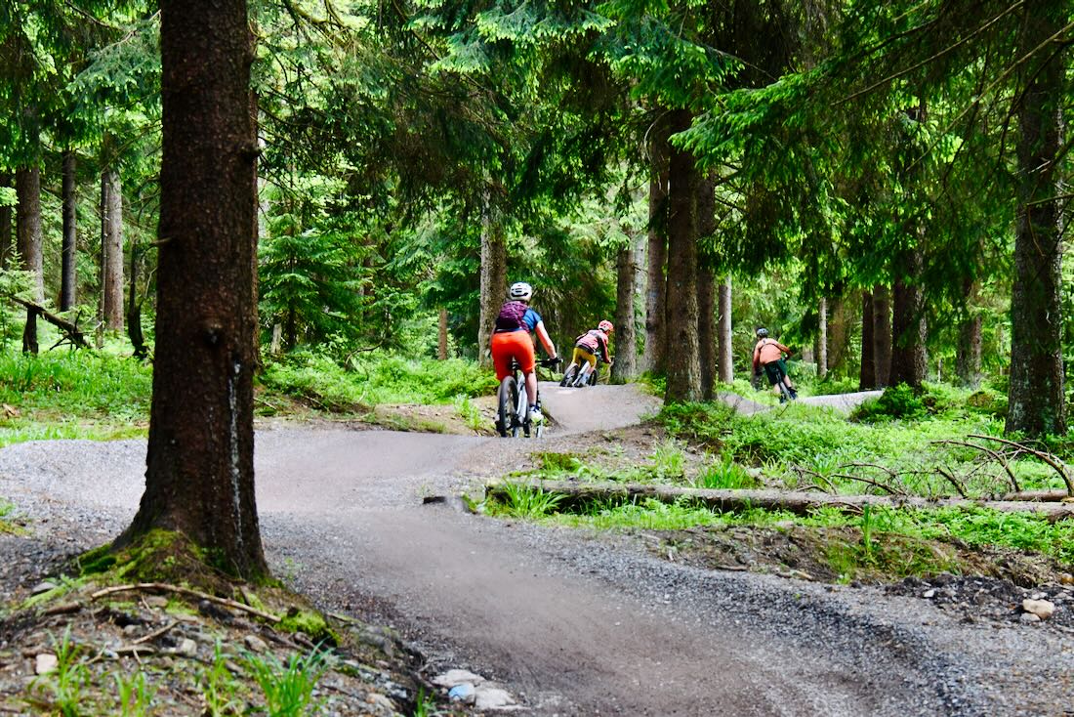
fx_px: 2507
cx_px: 537
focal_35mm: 84
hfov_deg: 24.2
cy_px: 358
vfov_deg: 16.3
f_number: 5.3
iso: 1000
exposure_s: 1/125
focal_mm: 56
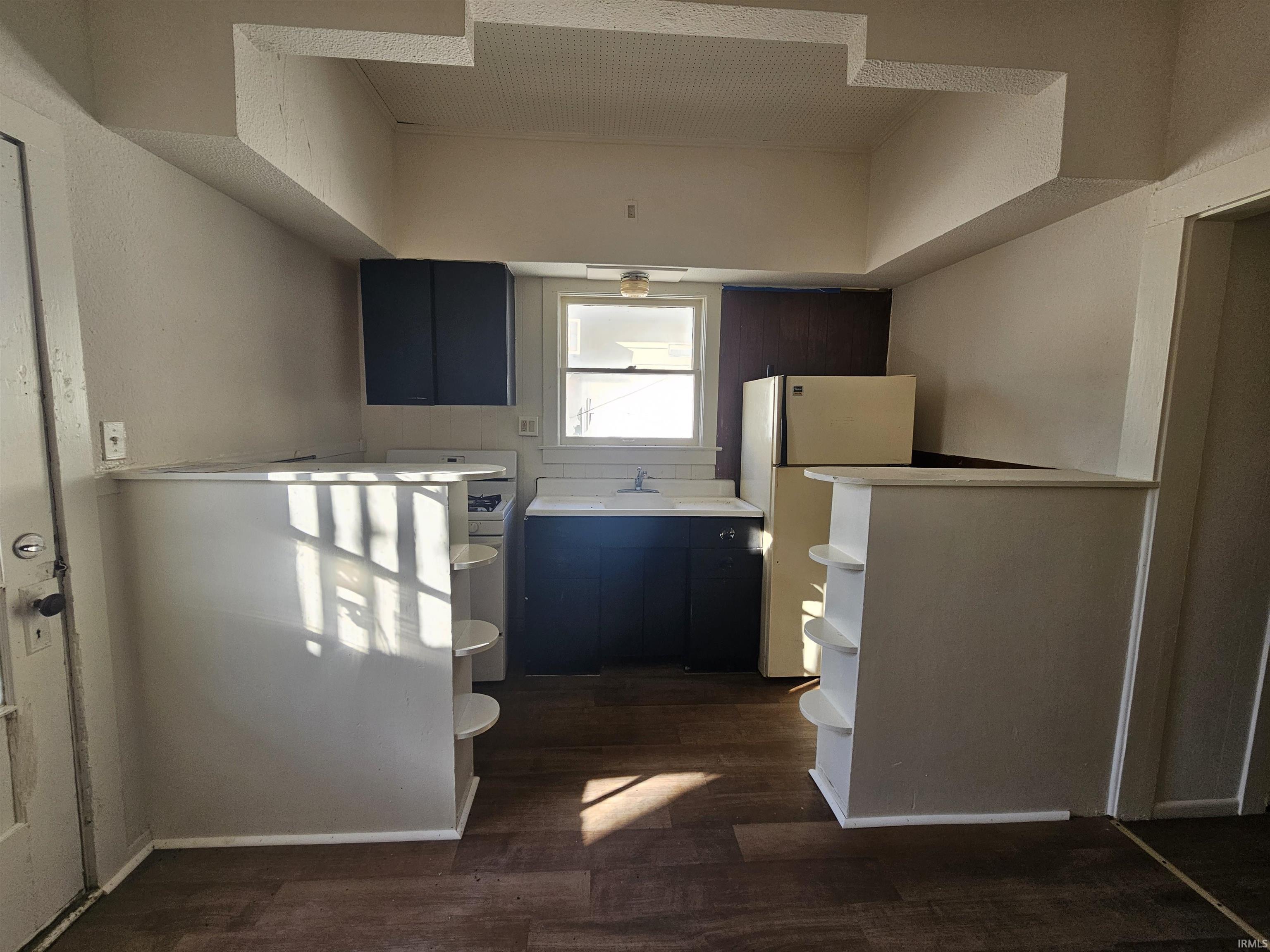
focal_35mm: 13
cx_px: 635
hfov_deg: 106.2
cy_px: 476
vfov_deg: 89.9
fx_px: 477
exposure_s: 1/120
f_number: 2.2
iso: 80
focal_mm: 2.2
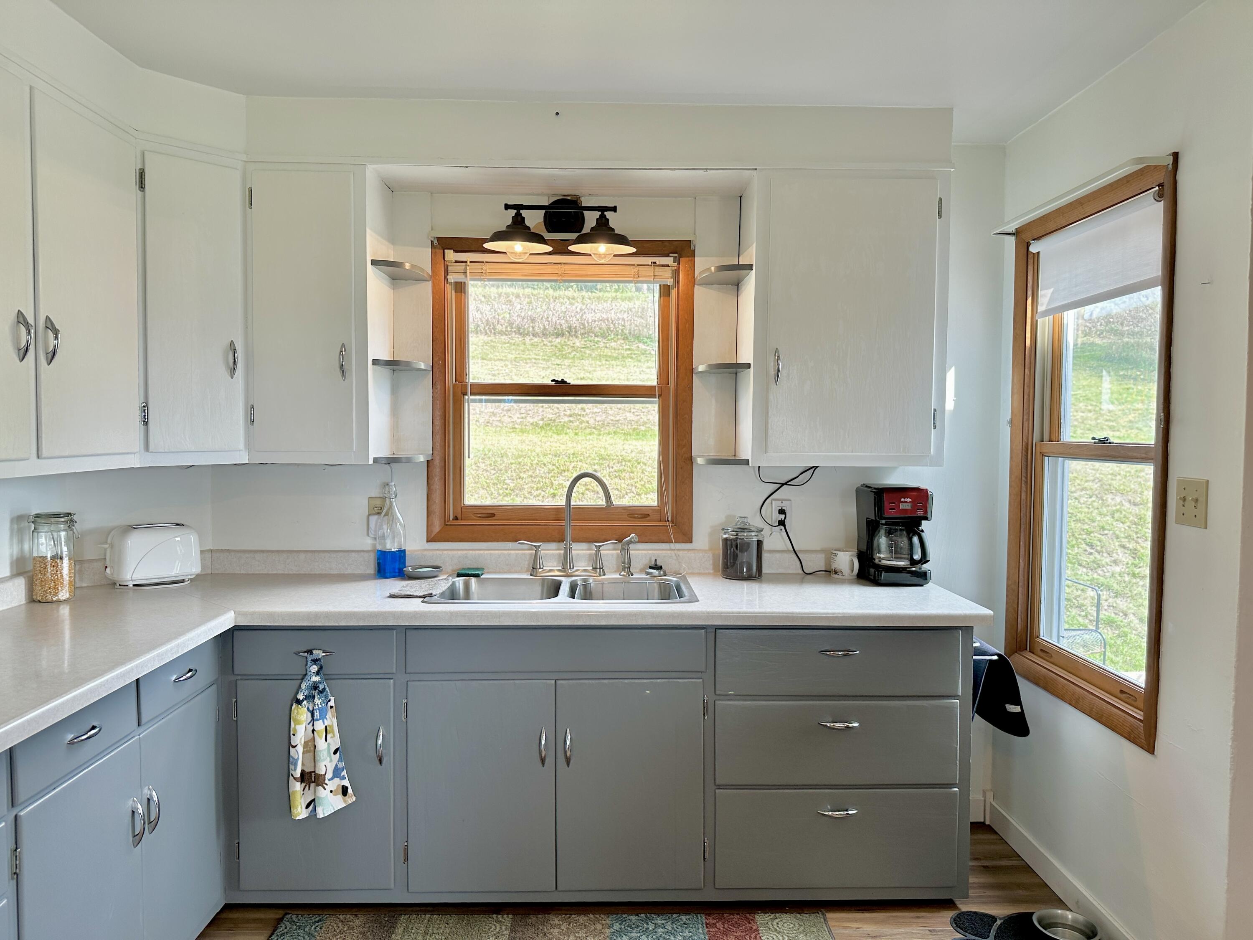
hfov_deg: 71.6
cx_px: 626
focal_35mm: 24
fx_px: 869
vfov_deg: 56.8
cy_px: 470
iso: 100
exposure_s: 1/151
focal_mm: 6.86
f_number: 1.78
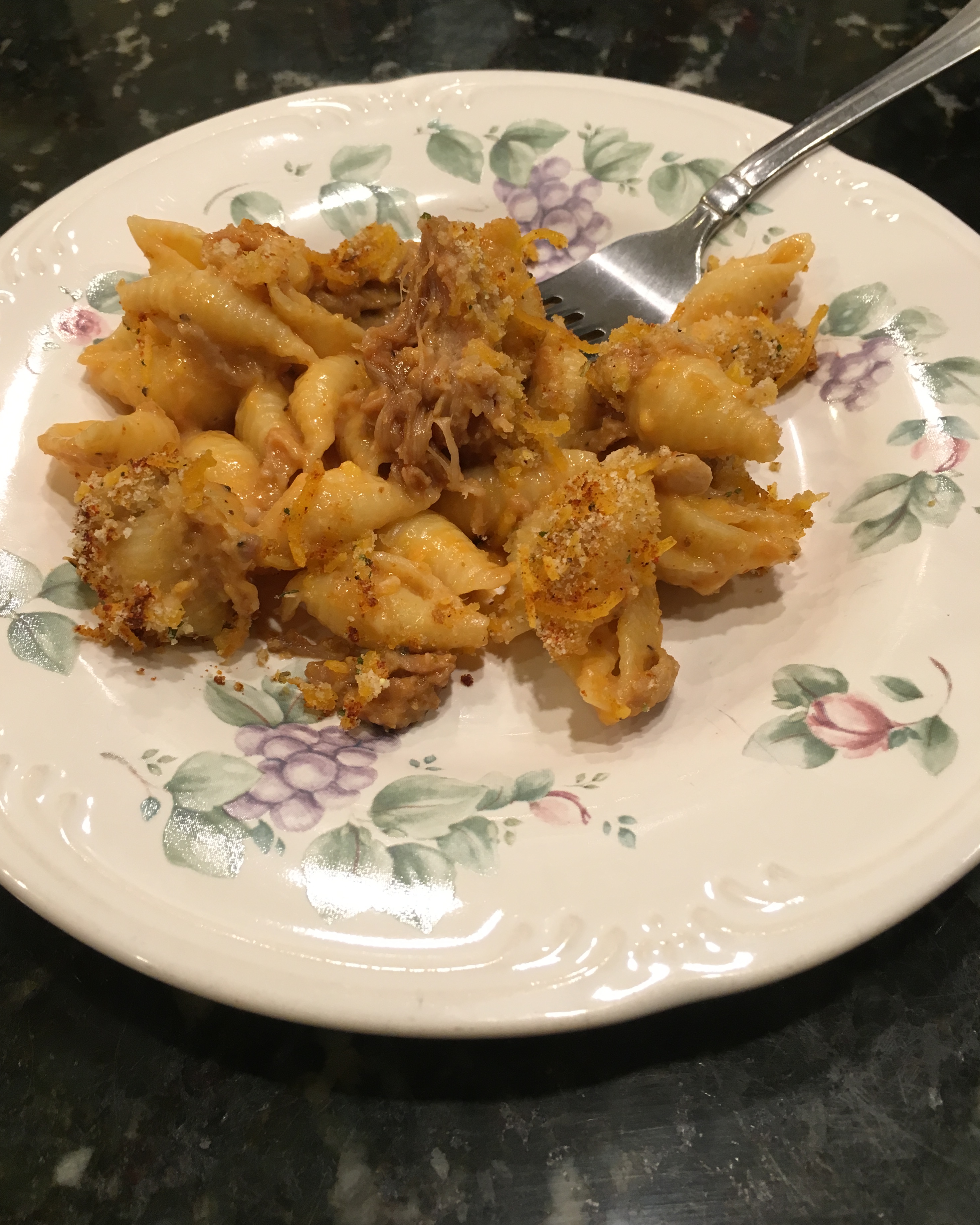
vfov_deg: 57.1
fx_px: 1124
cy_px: 567
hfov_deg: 47.1
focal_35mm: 31
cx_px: 485
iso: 64
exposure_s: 1/30
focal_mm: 4.15
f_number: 2.2
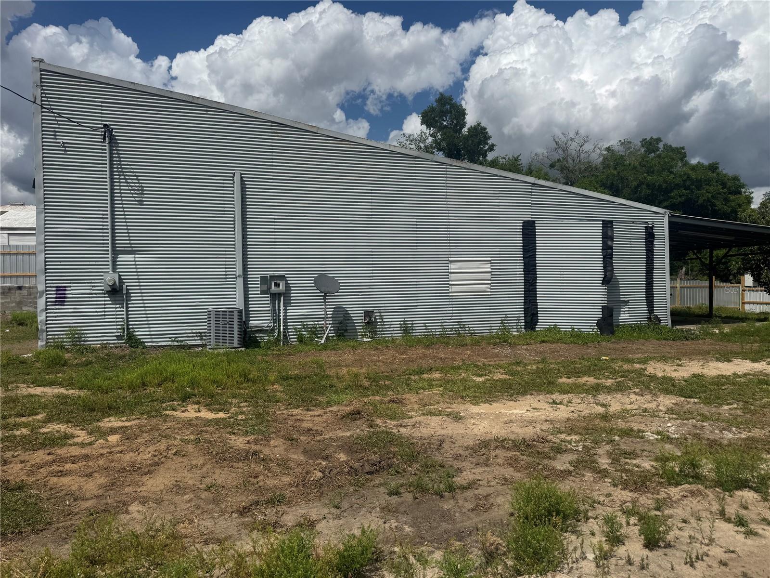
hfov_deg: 71.6
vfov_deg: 56.8
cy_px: 289
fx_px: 534
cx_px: 385
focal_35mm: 24
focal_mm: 6.76
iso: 80
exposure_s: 1/10417
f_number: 1.78
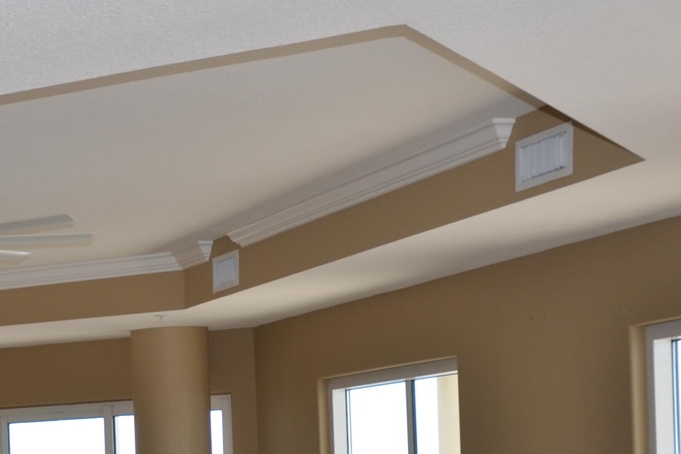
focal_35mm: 97
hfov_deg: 20.1
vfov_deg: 13.8
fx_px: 1835
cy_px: 509
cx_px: -65
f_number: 4
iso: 160
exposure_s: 1/250
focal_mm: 24
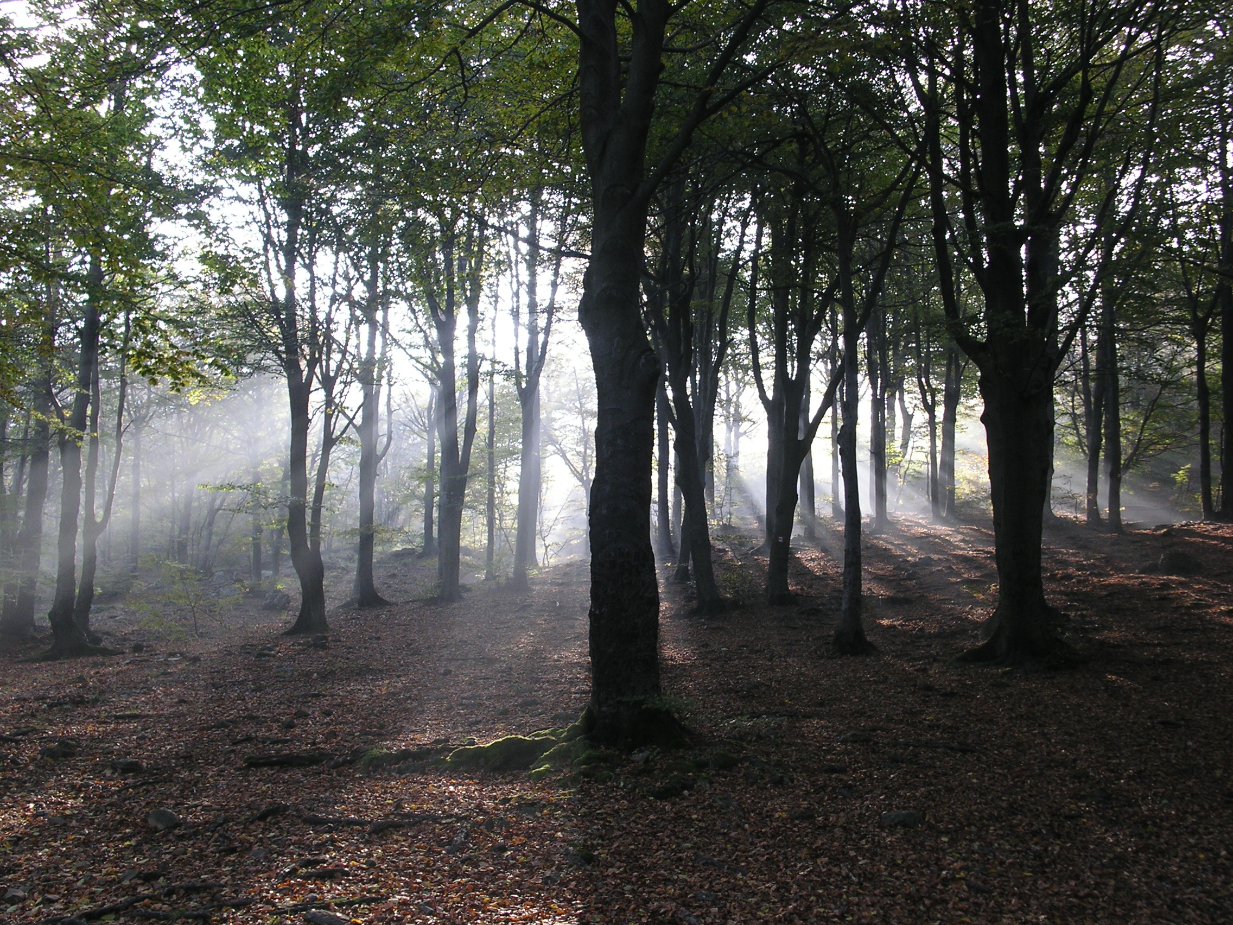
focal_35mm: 38
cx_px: 616
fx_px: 1354
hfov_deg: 49.0
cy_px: 462
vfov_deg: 37.7
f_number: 4
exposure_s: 1/60
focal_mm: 7.8
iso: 100
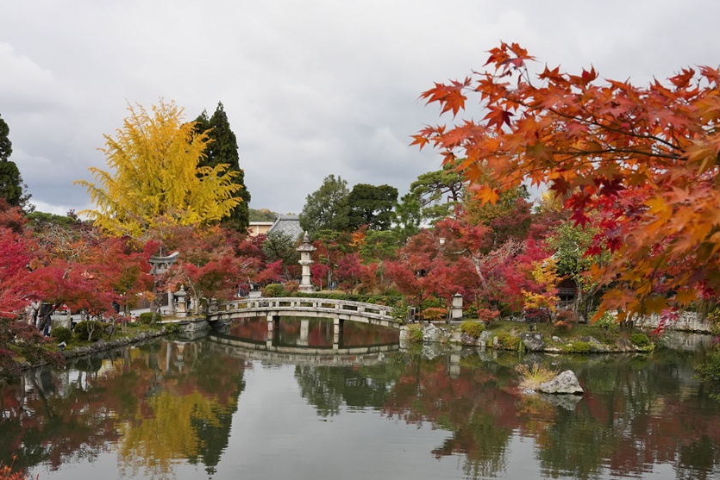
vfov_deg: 34.0
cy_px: 289
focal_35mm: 39
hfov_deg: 49.4
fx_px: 782
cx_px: 343
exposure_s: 1/2500
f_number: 9
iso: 3200
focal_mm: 31.9
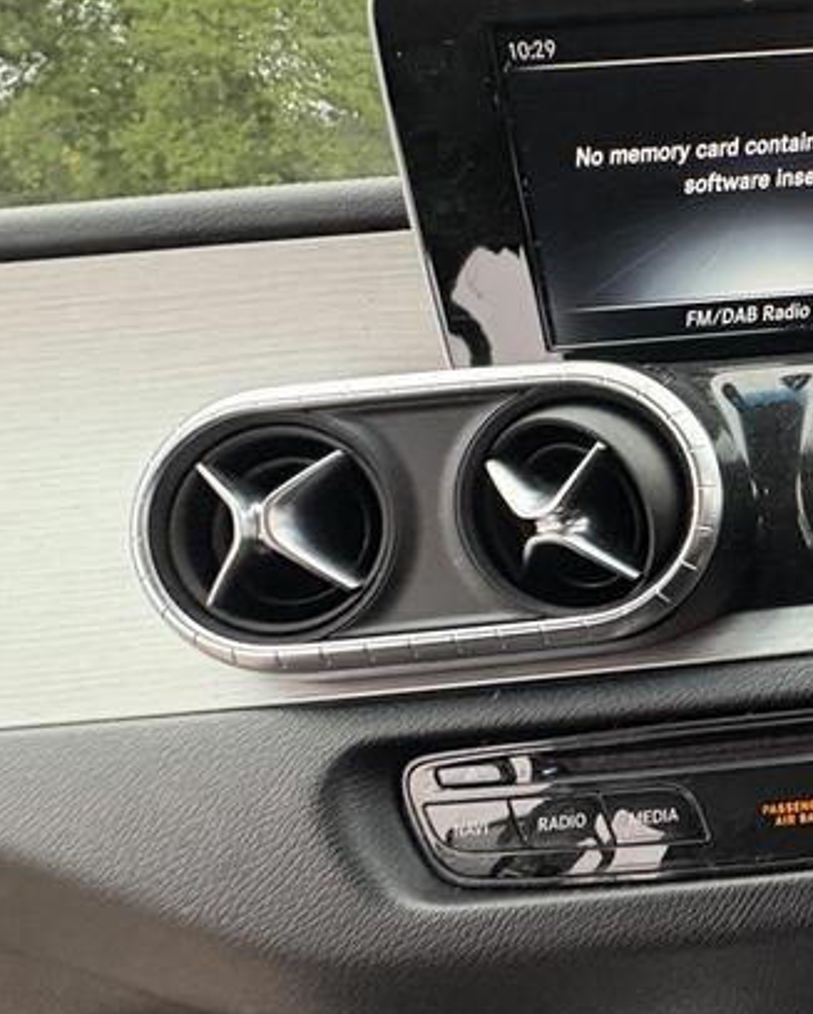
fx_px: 901
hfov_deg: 35.1
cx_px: 1034
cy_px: 609
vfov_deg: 58.3
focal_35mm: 30
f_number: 2.2
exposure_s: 1/48
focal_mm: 2.22
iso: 250
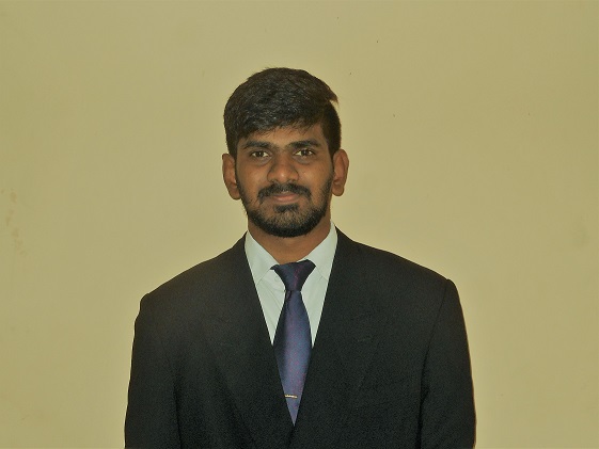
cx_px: 300
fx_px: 779
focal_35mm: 45
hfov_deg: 42.1
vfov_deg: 32.2
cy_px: 224
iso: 200
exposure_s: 1/30
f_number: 4.6
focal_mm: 8.1
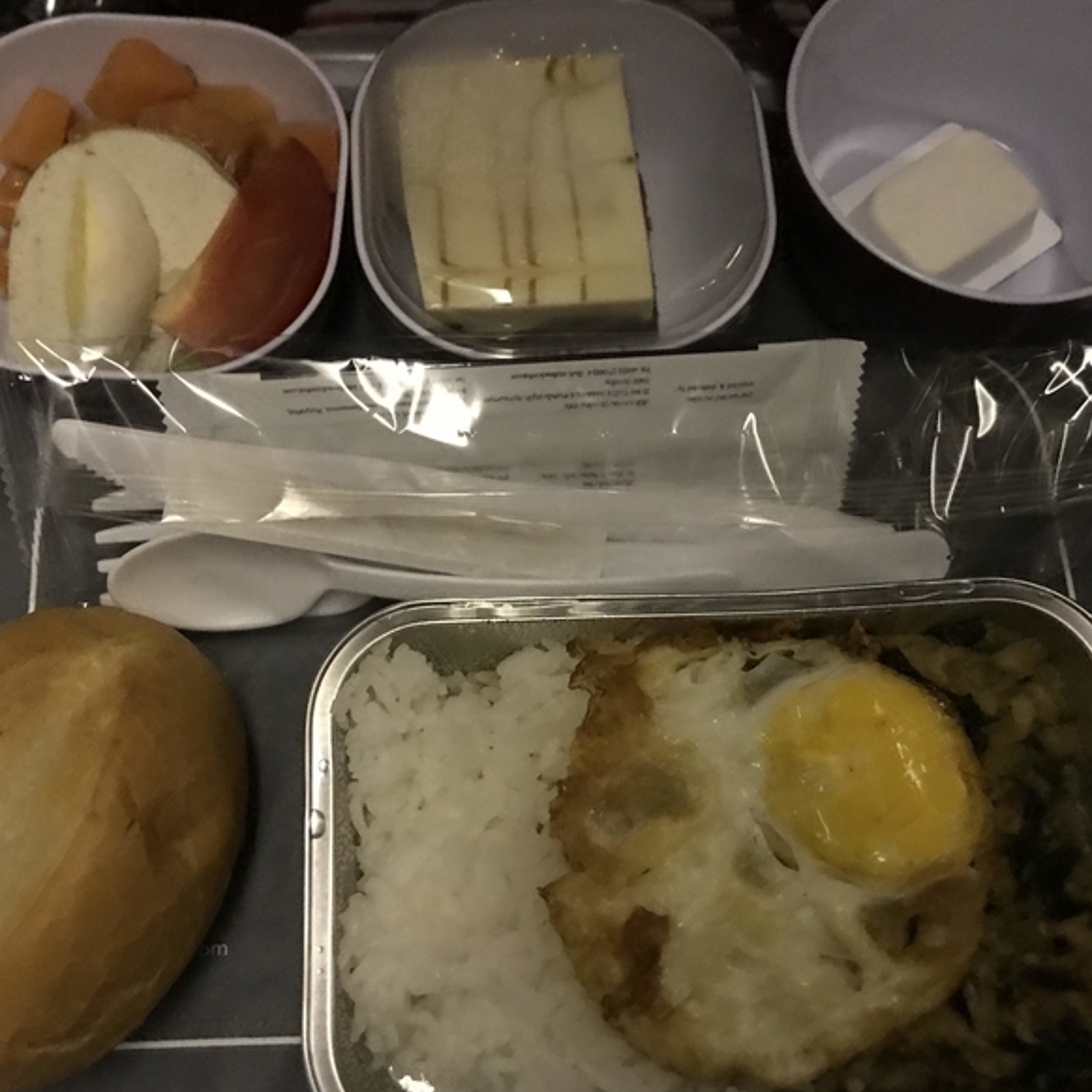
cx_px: 523
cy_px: 542
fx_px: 1213
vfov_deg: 48.5
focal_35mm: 34
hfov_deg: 48.4
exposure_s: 1/4
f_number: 1.8
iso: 160
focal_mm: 3.99
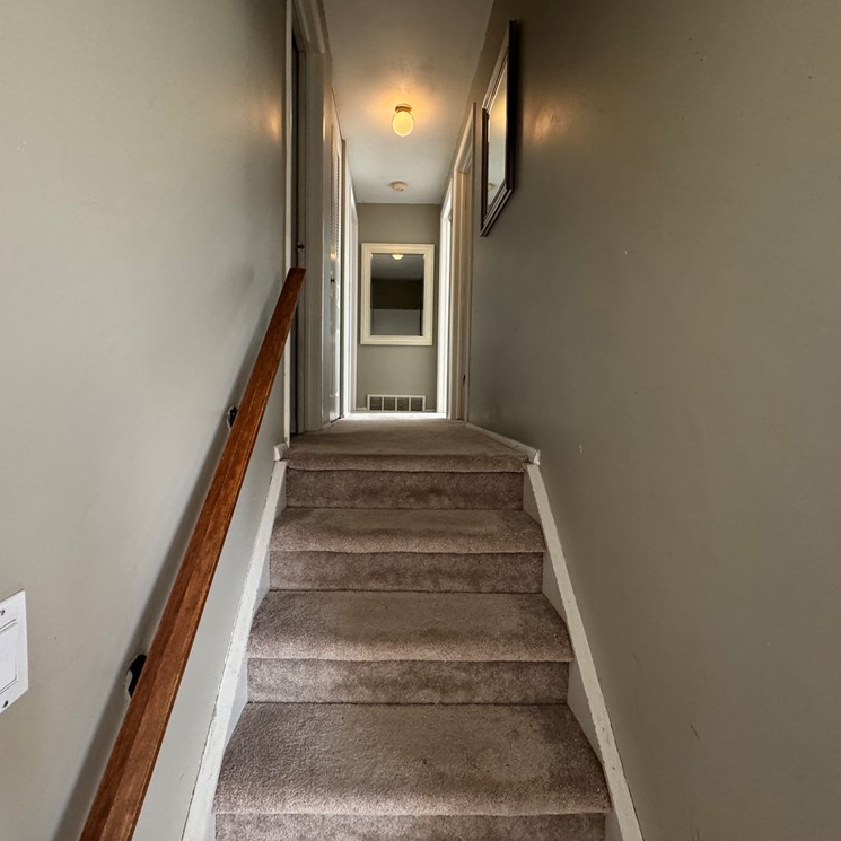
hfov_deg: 83.9
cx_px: 395
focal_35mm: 17
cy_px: 413
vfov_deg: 84.0
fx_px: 467
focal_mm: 2.22
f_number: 2.2
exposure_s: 1/60
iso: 400
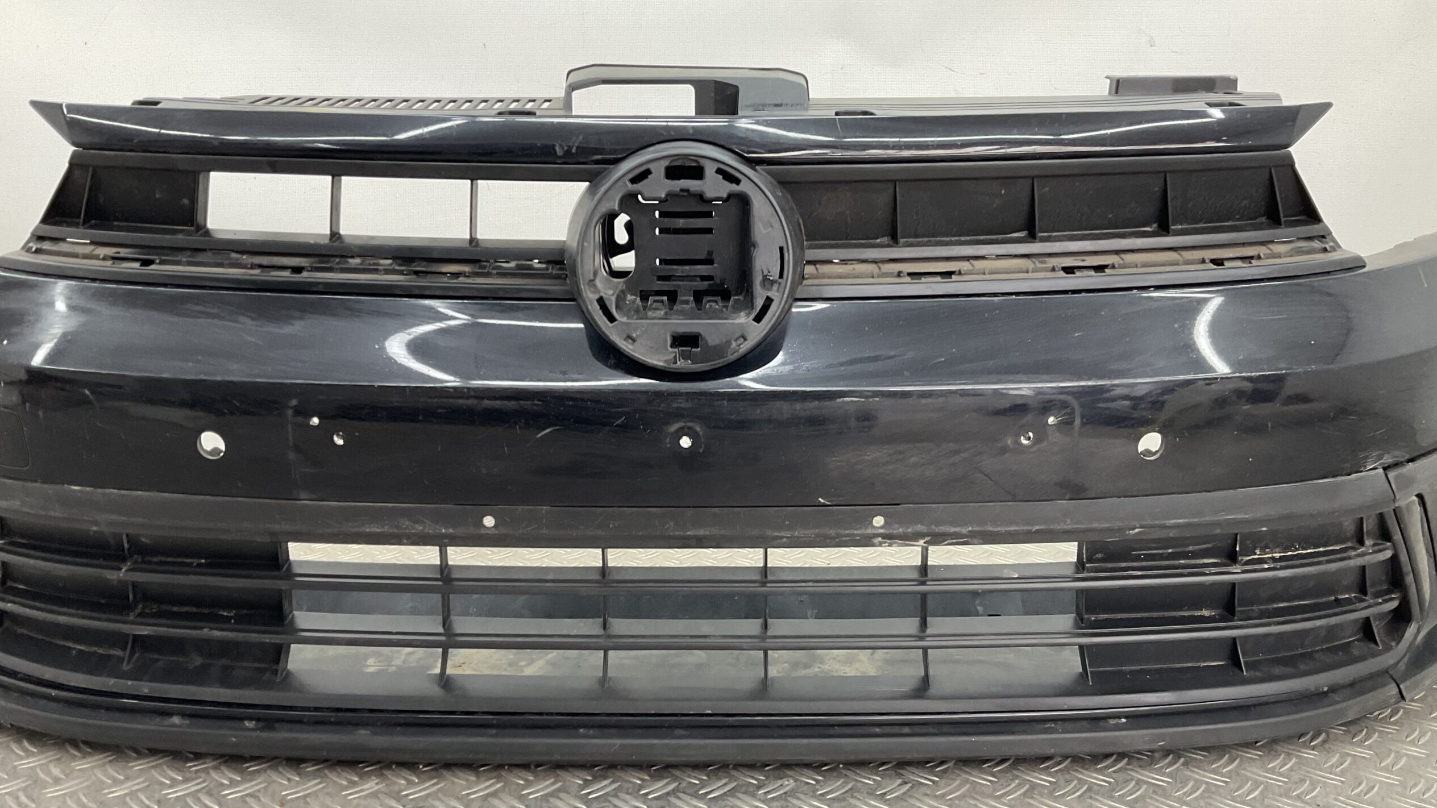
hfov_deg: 61.0
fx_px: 1219
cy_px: 497
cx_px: 718
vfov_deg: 36.5
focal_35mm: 32
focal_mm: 3
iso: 64
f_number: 1.8
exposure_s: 1/120
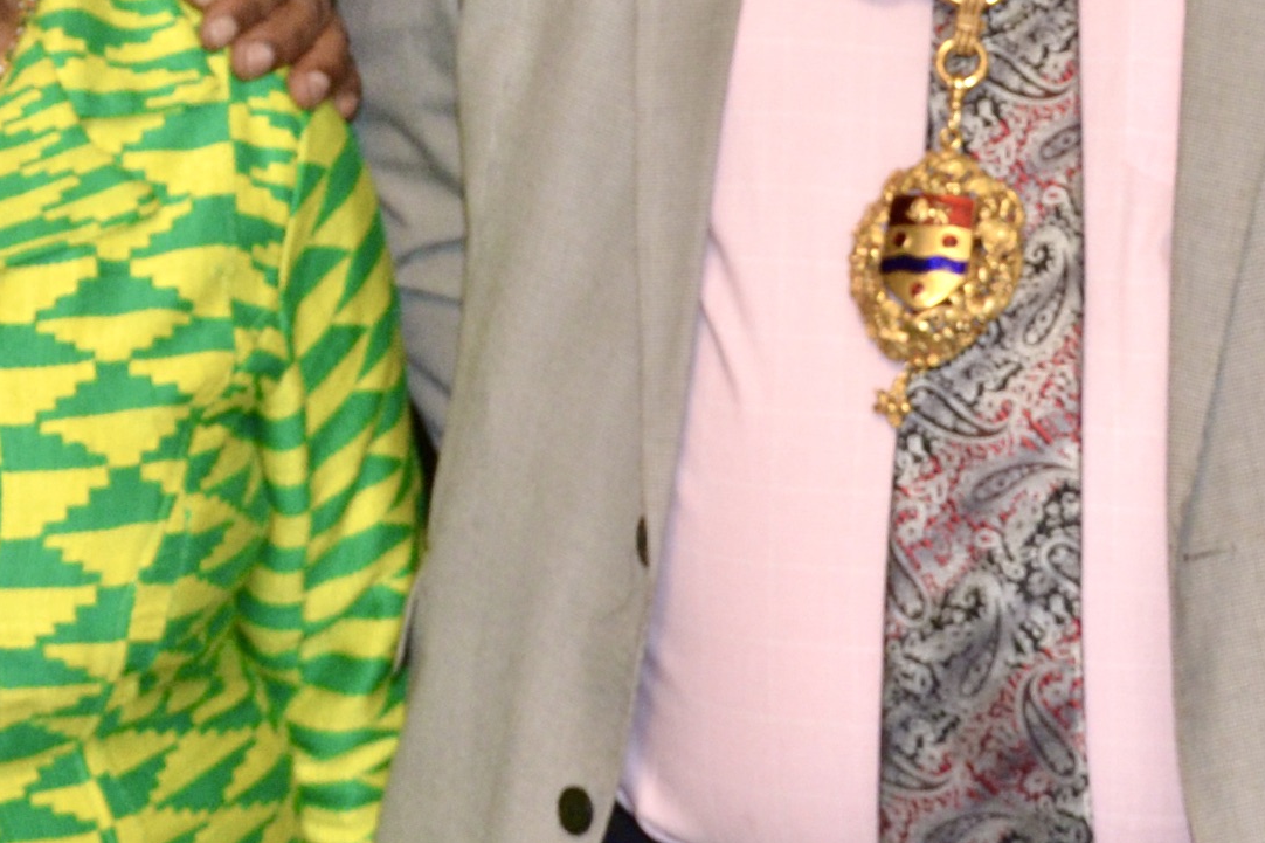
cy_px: -21
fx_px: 4712
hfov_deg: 14.9
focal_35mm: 134
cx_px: -115
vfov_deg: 10.1
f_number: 3.8
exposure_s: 1/30
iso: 800
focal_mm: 21
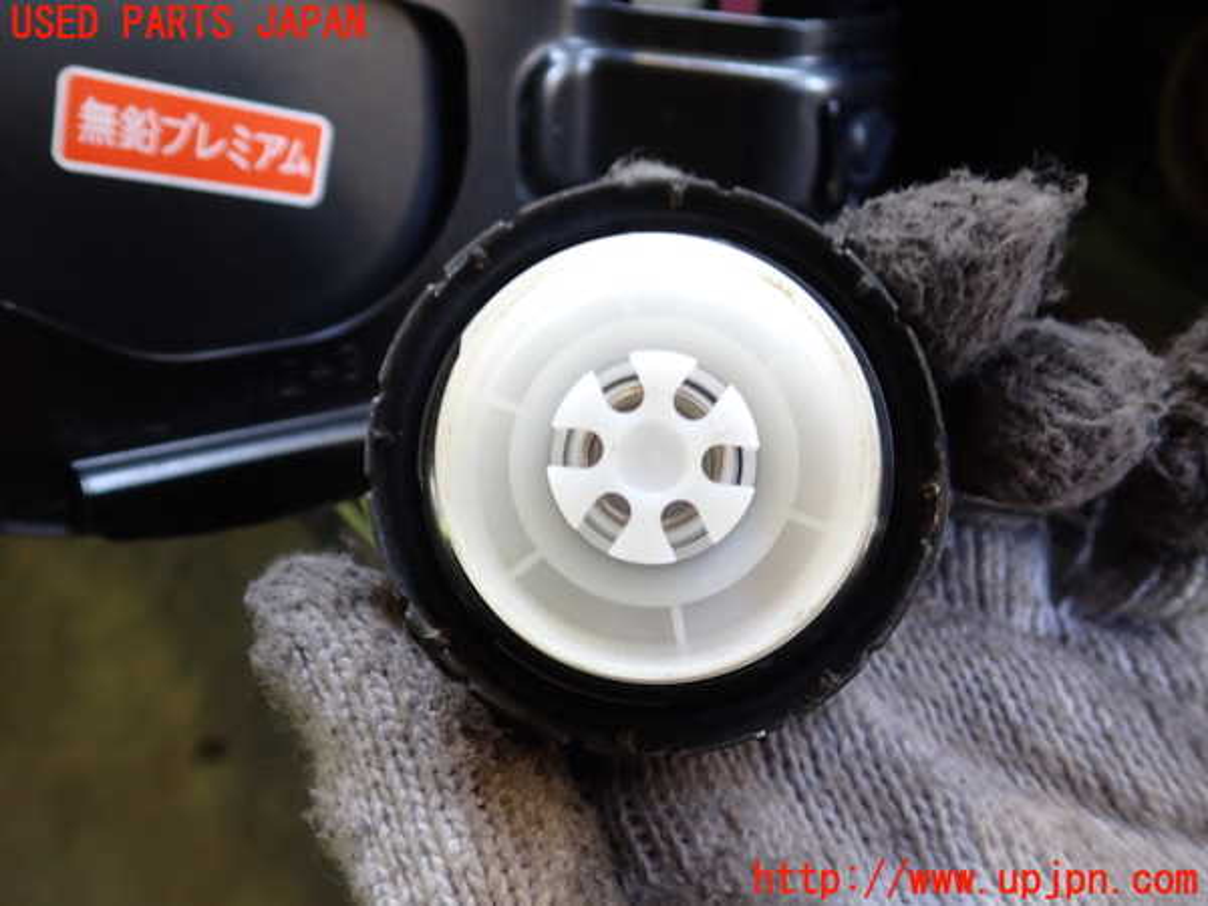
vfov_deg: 46.8
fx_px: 1047
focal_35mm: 30
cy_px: 453
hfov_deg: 60.0
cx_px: 604
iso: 200
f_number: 2.3
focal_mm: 5.4
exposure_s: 1/40
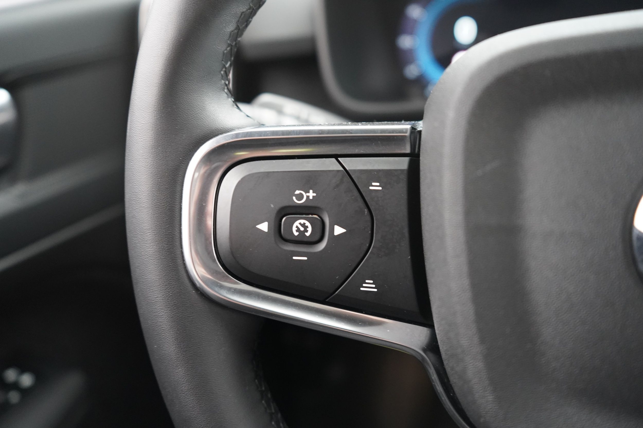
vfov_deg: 46.4
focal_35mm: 28
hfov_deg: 65.5
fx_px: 500
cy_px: 214
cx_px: 322
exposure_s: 1/30
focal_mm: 28
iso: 5000
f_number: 3.5
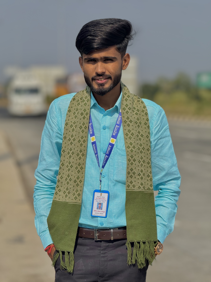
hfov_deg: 12.3
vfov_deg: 16.4
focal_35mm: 120
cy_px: 141
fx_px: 975
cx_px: 106
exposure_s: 1/2212
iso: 64
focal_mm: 15.66
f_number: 2.8
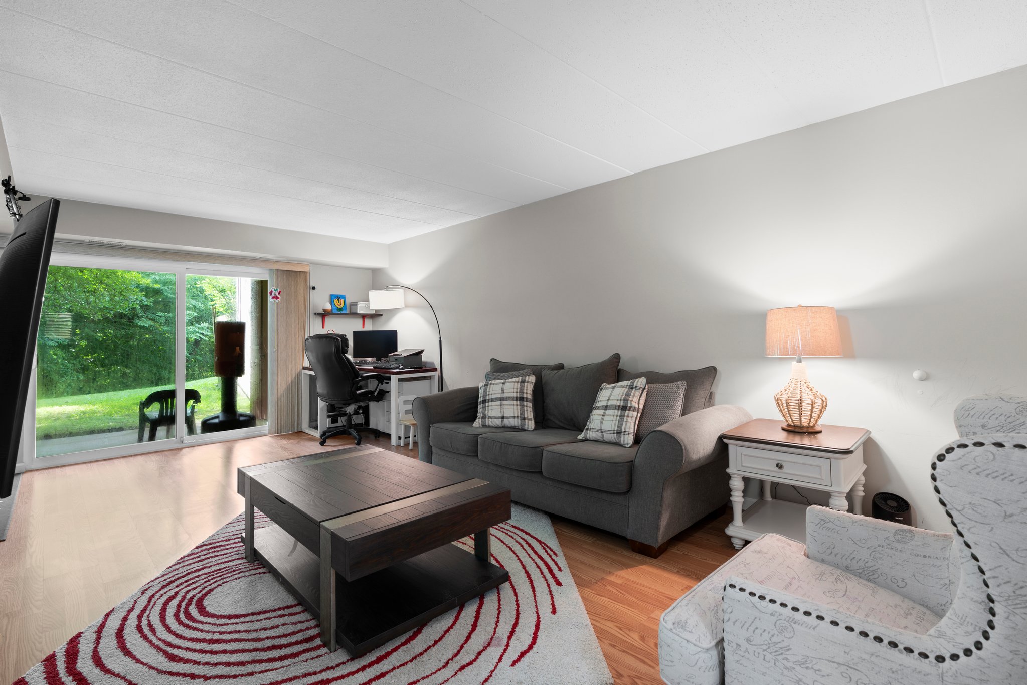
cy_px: 342
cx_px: 514
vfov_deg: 73.8
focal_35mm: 16
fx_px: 456
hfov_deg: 96.7
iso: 100
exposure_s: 6
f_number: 8
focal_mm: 16
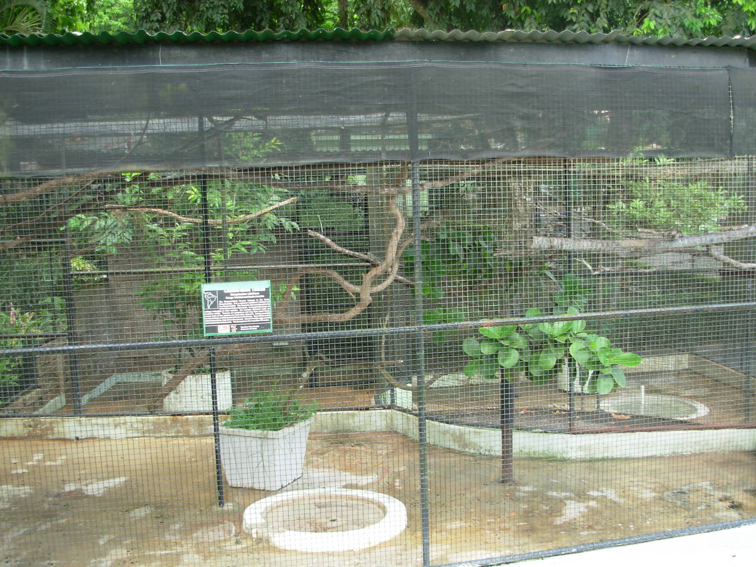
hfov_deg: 49.0
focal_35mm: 38
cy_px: 284
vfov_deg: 37.7
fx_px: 830
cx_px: 378
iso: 50
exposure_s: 1/55.4
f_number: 2.9
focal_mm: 6.3
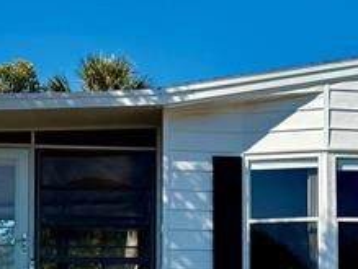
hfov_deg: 17.4
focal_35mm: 112
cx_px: 280
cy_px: 297
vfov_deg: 13.0
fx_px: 1160
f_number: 1.78
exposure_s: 1/6173
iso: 80
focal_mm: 6.76
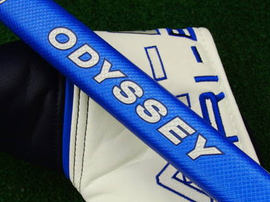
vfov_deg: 26.5
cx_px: 147
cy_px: 123
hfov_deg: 34.9
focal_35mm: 55
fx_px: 429
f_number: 3.6
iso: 250
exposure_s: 1/80
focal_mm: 6.42
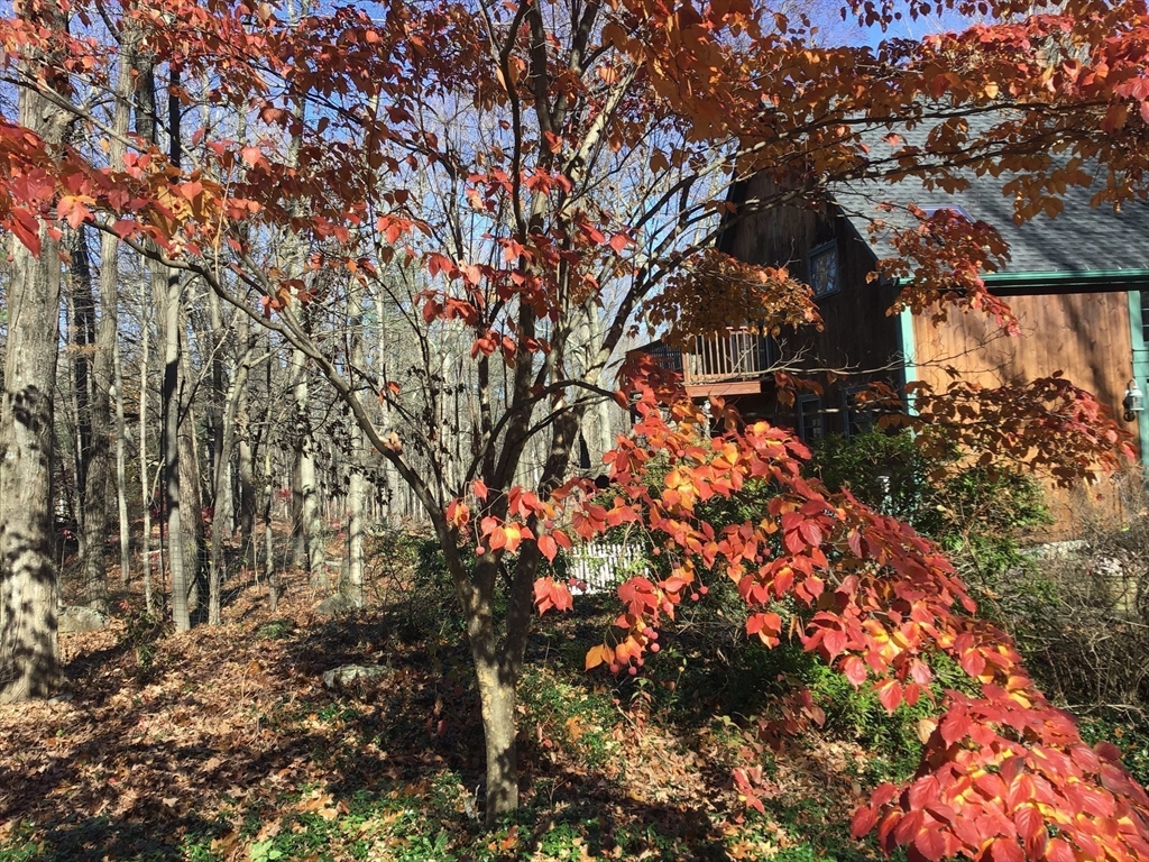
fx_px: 1029
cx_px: 574
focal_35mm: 31
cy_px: 431
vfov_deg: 45.4
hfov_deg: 58.4
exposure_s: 1/384
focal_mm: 3.3
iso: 25
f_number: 2.4
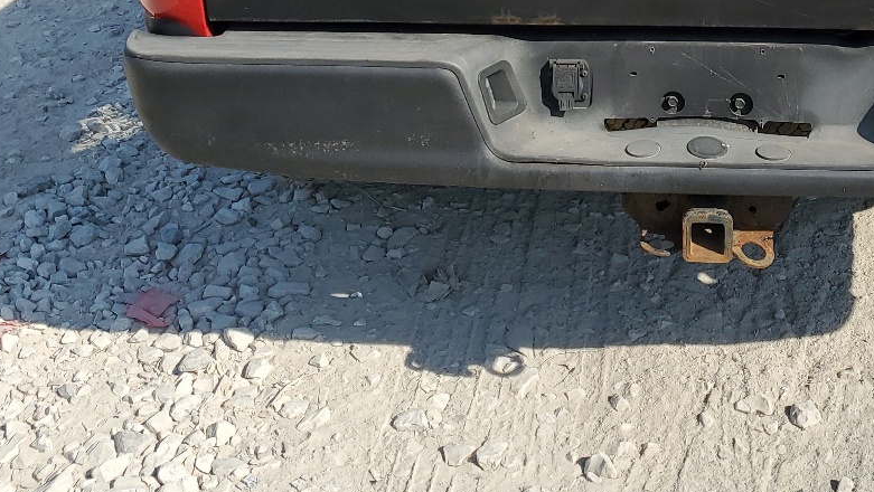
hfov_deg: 35.3
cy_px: -136
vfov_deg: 19.3
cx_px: 646
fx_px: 1345
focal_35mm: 58
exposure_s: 1/3333
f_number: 1.5
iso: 50
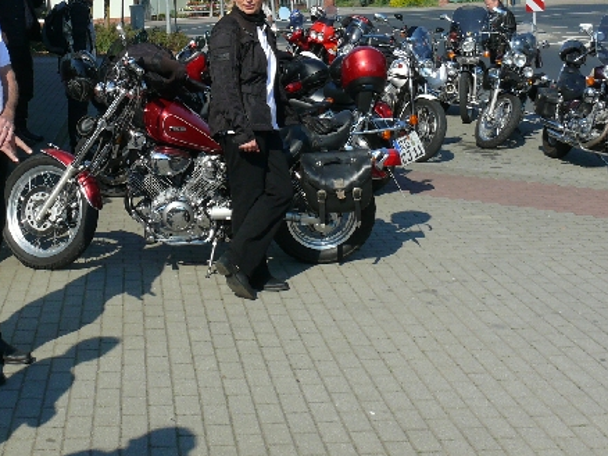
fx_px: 1123
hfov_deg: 29.8
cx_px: 151
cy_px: 57
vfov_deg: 22.4
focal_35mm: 64
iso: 100
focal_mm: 7.4
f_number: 6.3
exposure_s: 1/400
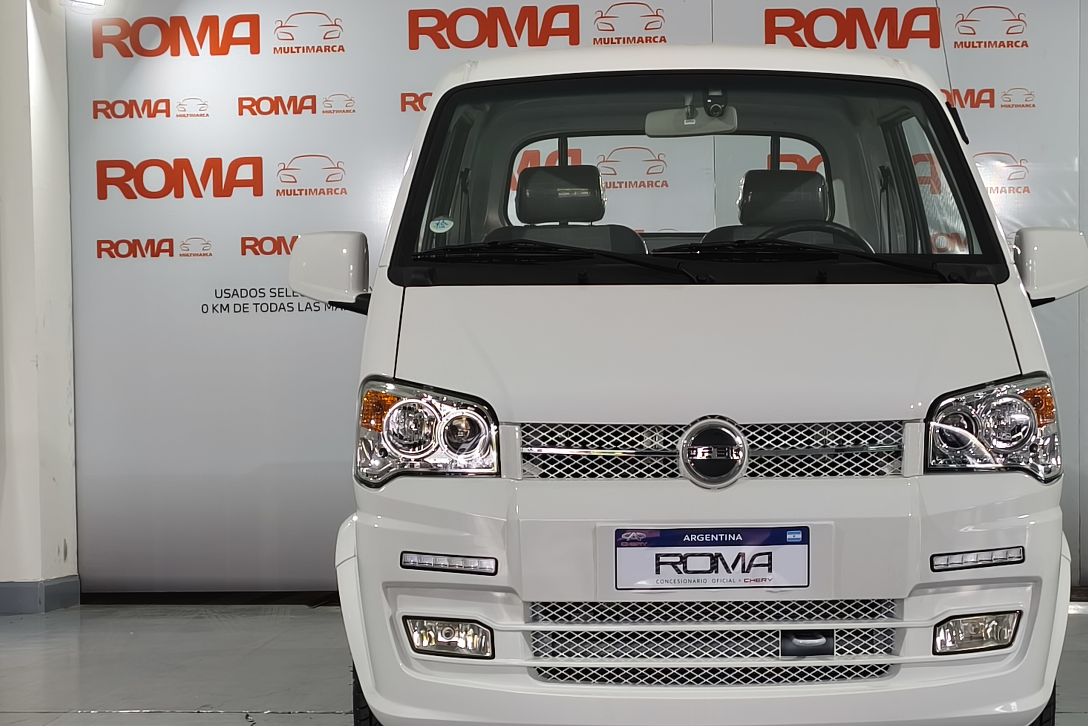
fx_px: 2025
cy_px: 512
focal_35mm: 67
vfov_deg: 20.2
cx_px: 655
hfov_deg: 30.0
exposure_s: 1/50
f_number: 1.7
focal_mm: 5.35
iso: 100
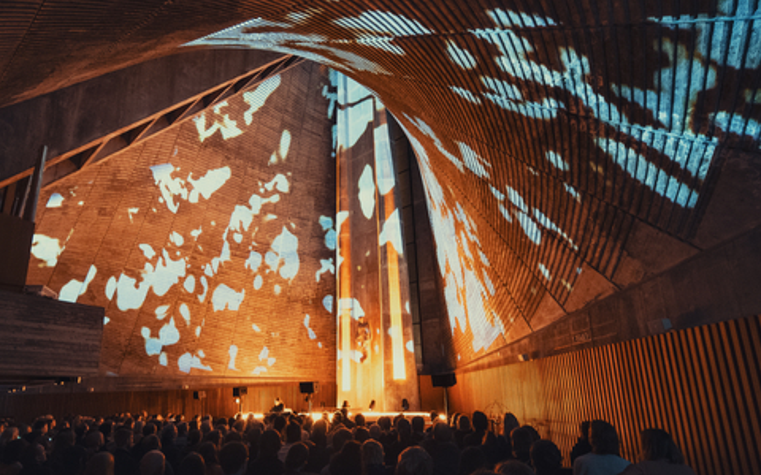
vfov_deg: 39.2
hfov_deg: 59.6
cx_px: 363
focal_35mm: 32
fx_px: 664
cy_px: 294
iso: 6400
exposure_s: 1/13
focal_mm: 24
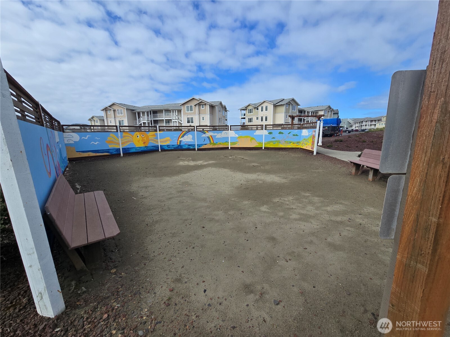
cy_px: 168
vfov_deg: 89.9
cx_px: 225
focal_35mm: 13
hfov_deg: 106.2
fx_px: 169
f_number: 2.2
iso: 50
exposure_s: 1/2410
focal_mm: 2.2
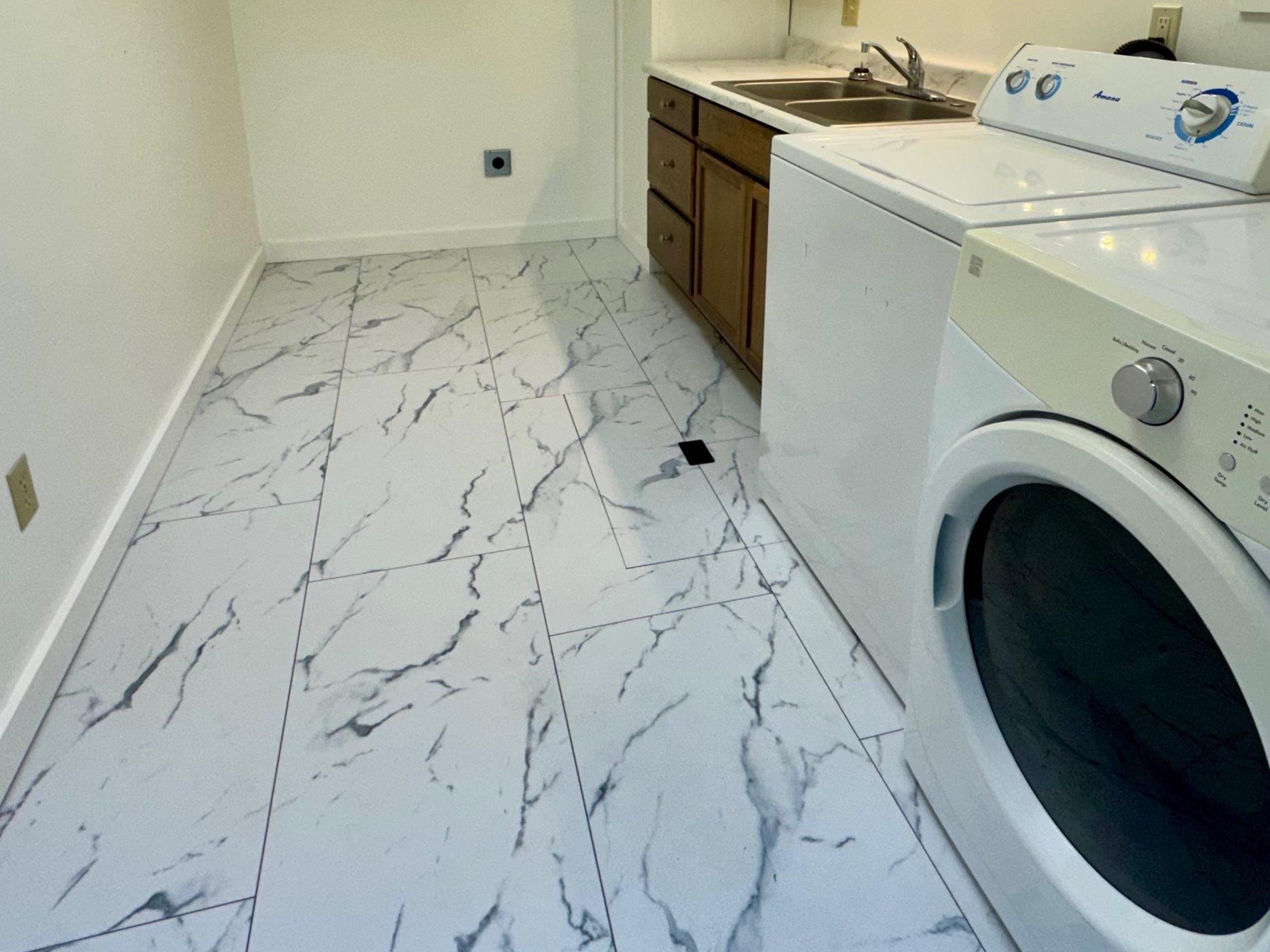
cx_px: 640
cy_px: 223
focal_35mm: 23
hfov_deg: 73.9
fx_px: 844
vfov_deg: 55.6
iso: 64
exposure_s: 1/120
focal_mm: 2.22
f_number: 2.2
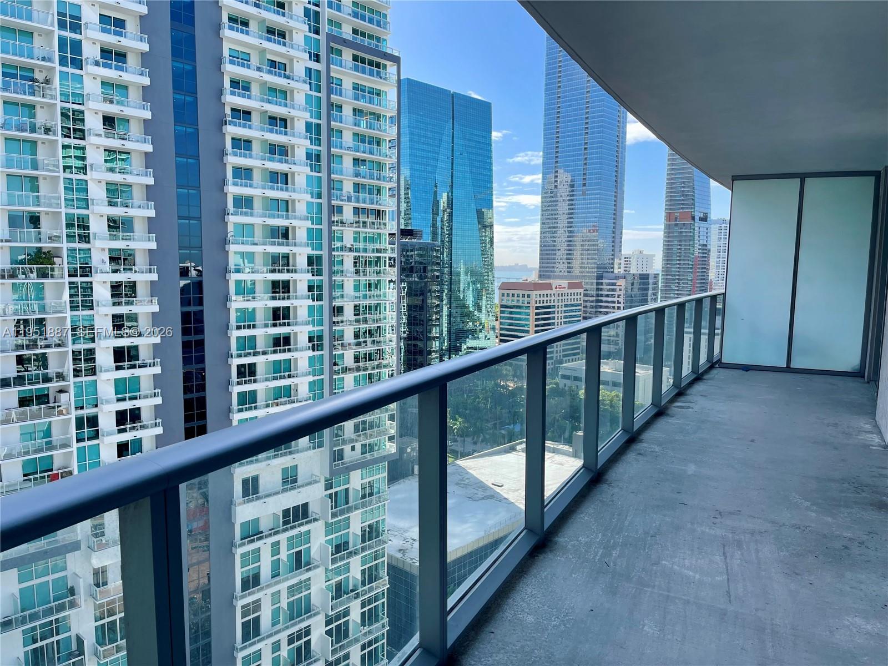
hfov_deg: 69.4
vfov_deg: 54.9
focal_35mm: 25
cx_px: 444
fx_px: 641
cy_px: 333
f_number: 1.6
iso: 32
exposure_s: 1/1152
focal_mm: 5.1
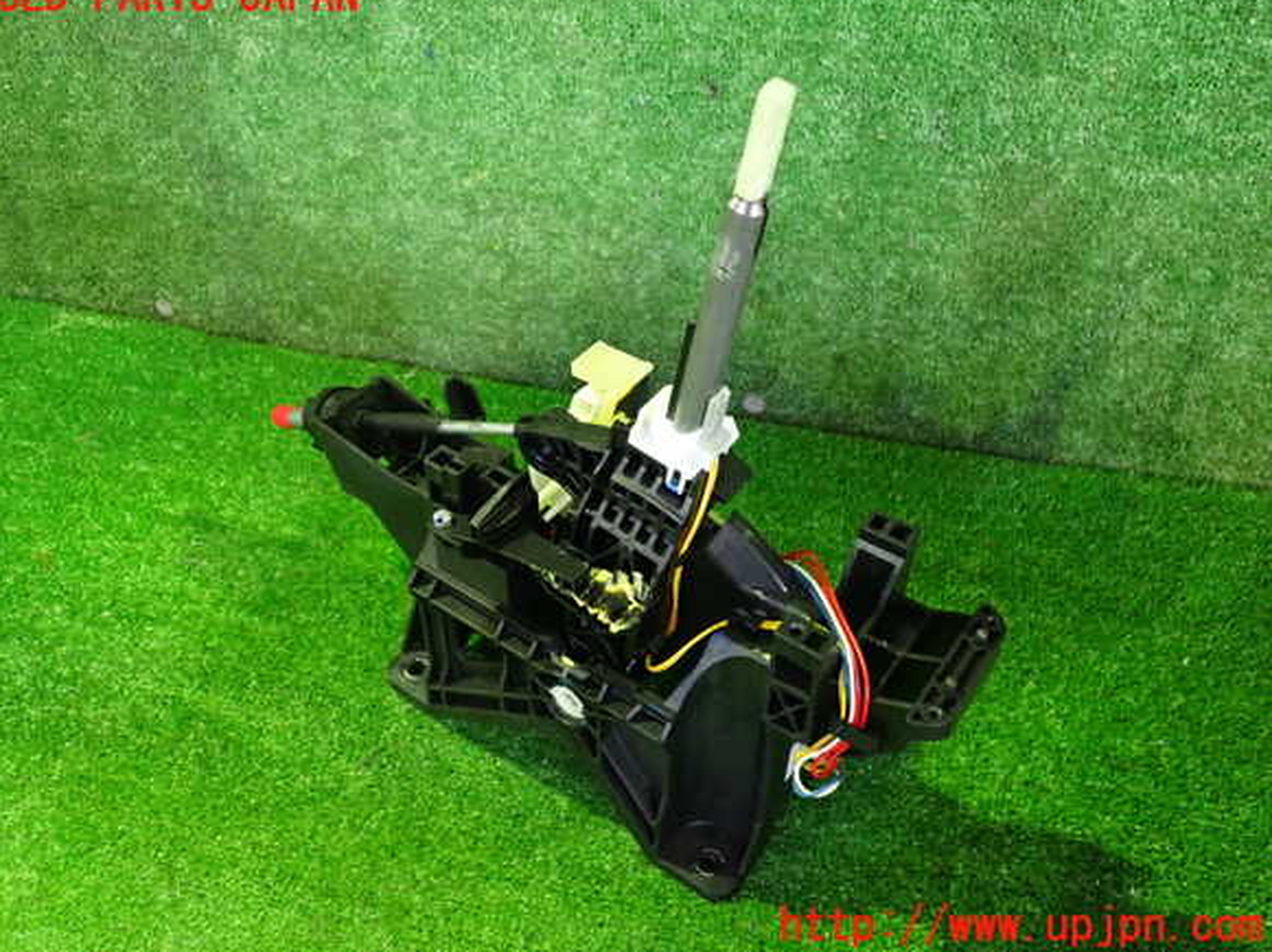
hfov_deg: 58.4
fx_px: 1138
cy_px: 462
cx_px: 617
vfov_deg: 45.4
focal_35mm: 31
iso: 800
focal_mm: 5.4
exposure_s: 1/20
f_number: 2.3
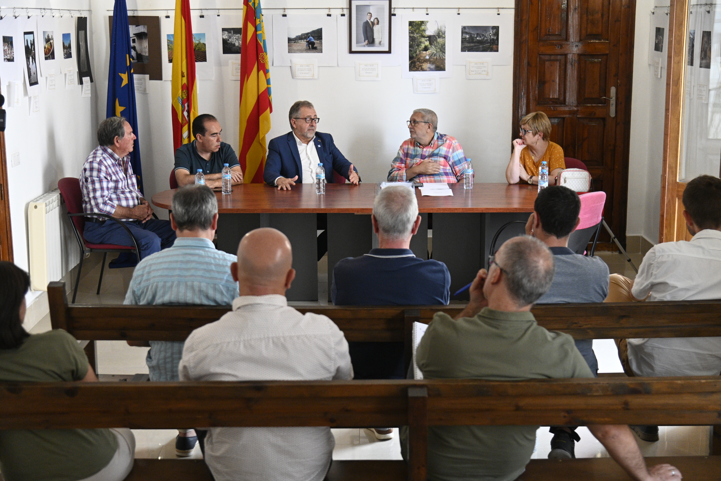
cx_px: 360
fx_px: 1101
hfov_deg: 36.2
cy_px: 240
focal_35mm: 55
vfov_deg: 24.6
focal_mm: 55
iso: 4000
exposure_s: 1/125
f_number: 4
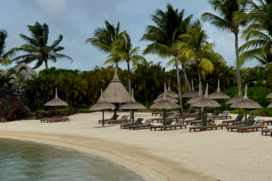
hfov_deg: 19.8
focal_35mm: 101
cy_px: 41
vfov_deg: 13.5
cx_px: 252
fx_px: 763
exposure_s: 1/9009
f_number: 1.78
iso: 64
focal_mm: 6.76
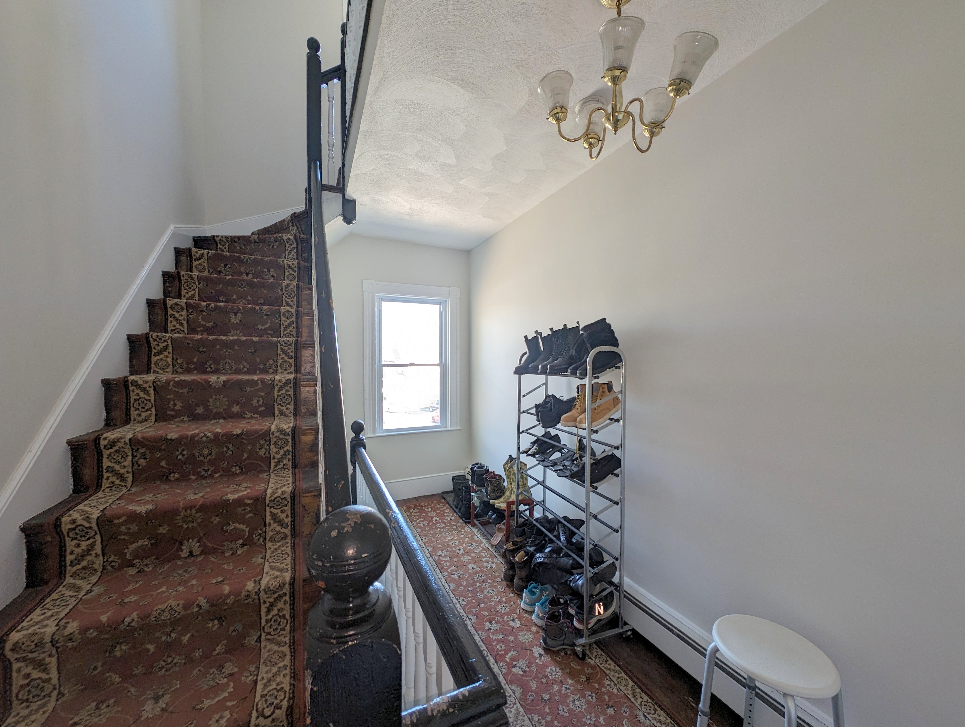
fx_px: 335
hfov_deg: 110.5
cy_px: 364
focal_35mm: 12
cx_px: 482
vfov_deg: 94.6
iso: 37
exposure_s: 1/33.4
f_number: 1.95
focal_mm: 2.23
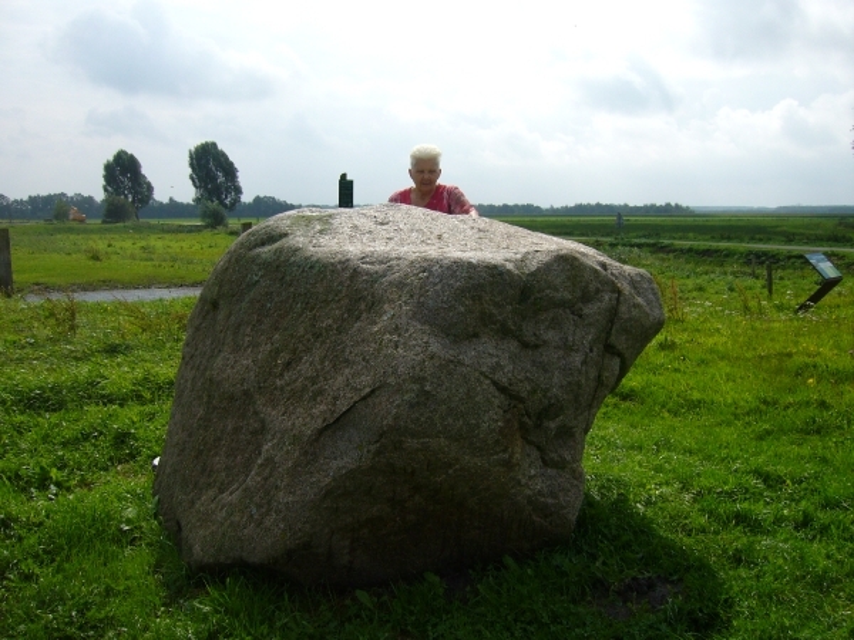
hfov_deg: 52.6
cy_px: 320
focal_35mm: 35
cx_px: 427
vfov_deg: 40.7
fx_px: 863
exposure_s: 1/800
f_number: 5.6
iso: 100
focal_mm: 5.8
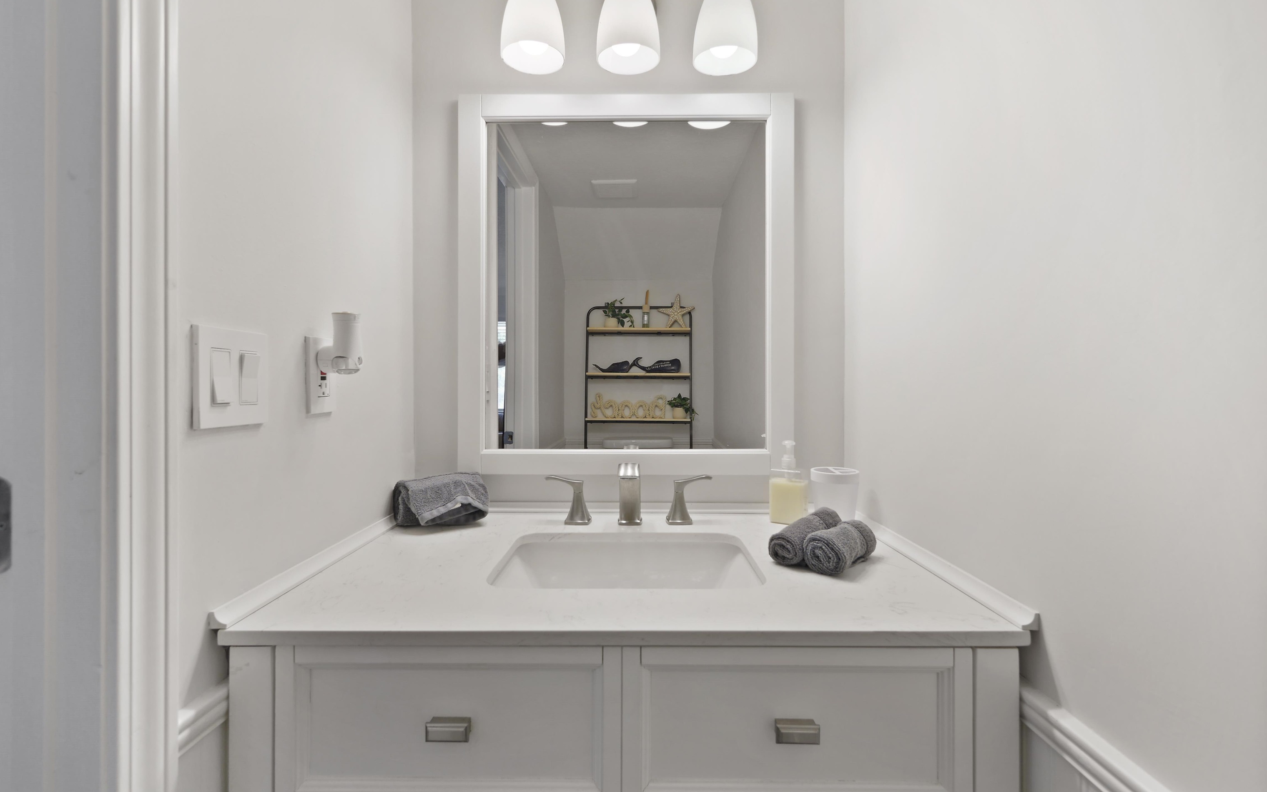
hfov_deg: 101.5
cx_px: 630
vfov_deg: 74.8
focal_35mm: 15
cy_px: 388
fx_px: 518
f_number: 4
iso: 400
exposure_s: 1/20
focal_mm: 7
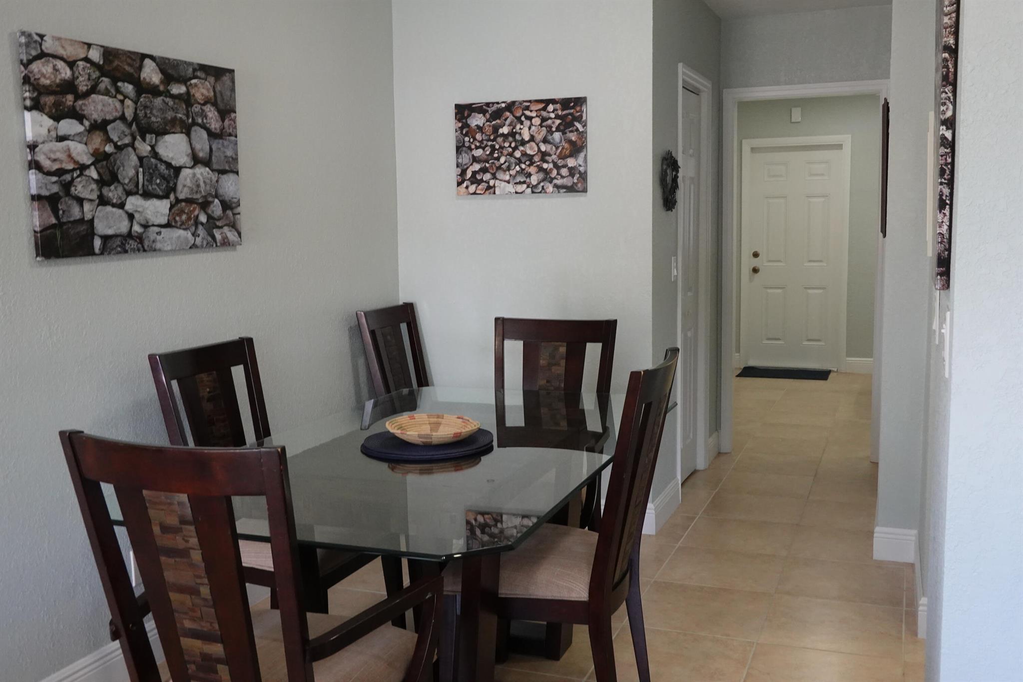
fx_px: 1023
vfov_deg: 36.9
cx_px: 512
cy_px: 341
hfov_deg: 53.1
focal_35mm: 36
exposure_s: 1/40
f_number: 6.3
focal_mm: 13.29
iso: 1000
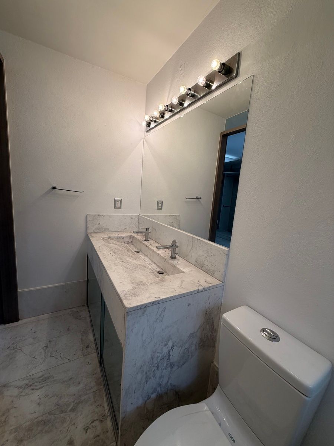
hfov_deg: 85.7
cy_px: 223
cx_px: 167
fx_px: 180
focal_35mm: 14
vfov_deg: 102.1
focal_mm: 2.22
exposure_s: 1/120
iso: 64
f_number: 2.2
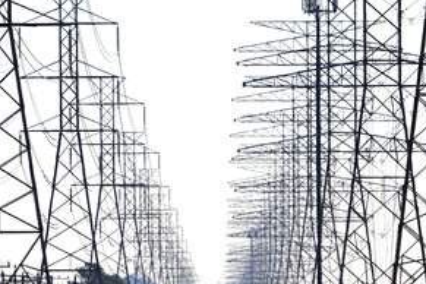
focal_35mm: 768
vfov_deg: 1.8
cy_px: 149
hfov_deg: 2.7
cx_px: 220
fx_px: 9087
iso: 100
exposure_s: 1/1000
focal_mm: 437
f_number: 6.3
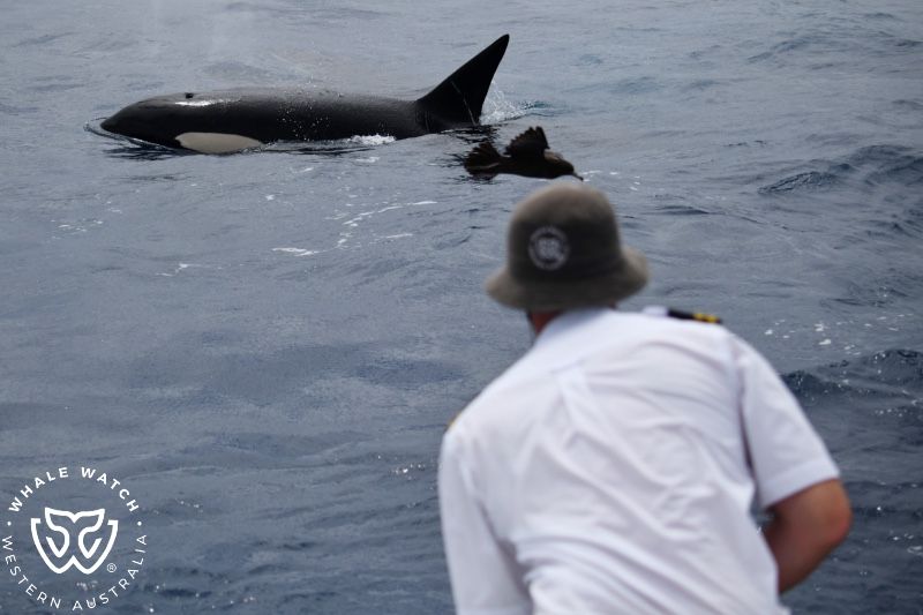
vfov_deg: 22.6
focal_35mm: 60
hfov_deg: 33.4
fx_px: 1538
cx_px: 462
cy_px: 308
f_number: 4.5
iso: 280
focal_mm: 60
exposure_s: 1/8000
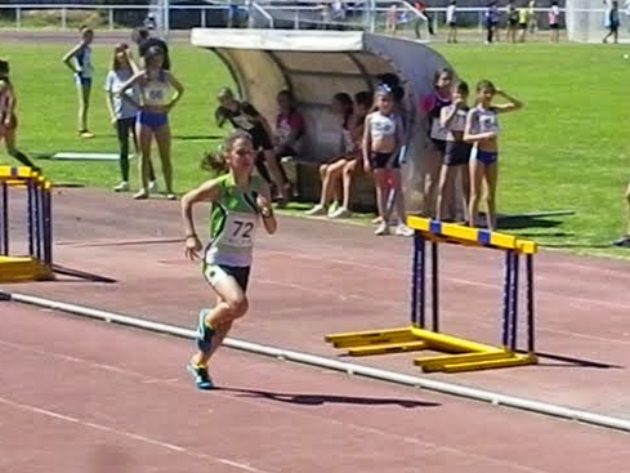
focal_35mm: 178
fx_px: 3240
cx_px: 569
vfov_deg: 8.3
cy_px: 249
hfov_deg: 11.0
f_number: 13.3
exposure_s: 1/320
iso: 640
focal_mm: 14.9
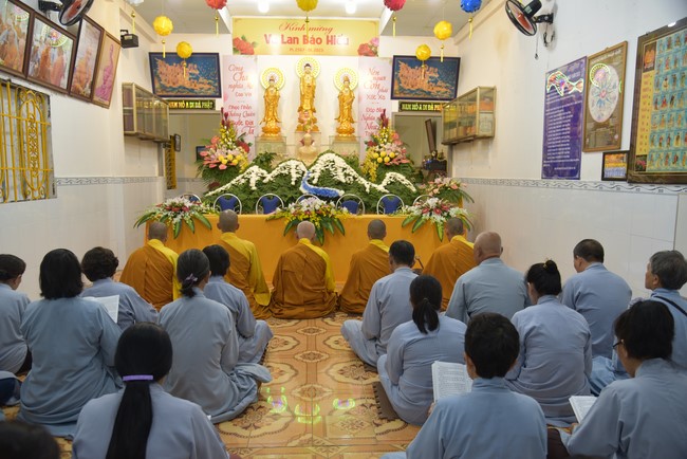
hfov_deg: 65.4
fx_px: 535
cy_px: 230
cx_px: 344
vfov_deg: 46.4
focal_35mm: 28
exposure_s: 1/60
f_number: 4
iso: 450
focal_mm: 28
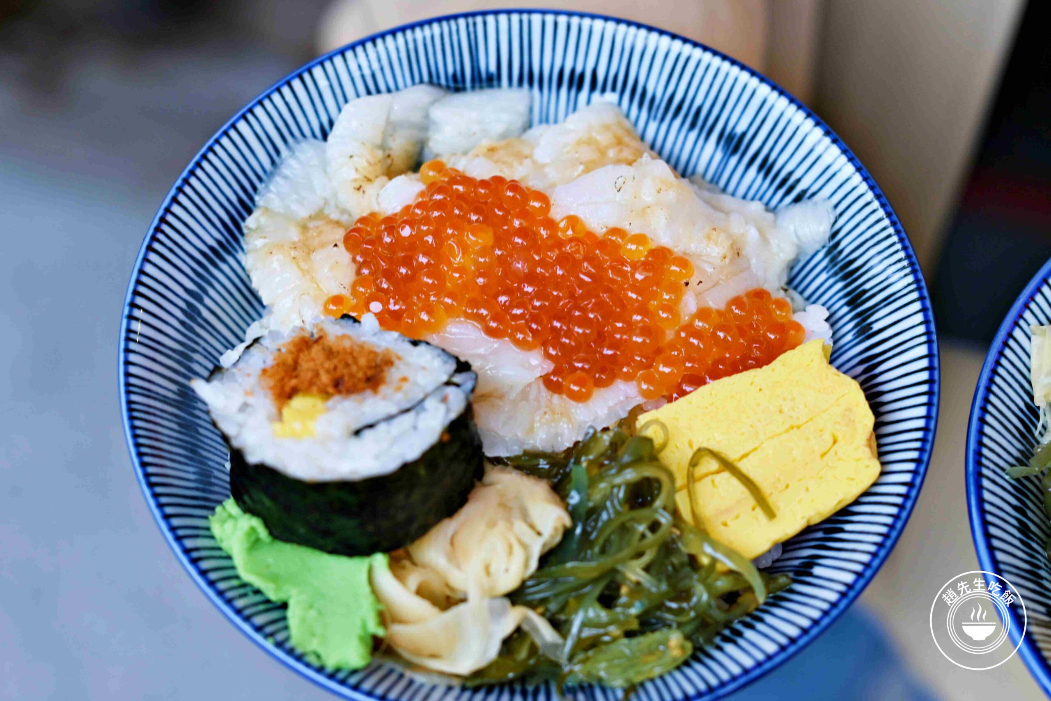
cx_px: 526
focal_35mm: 75
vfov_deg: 18.2
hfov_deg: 27.0
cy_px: 350
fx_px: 2190
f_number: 3.2
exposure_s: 1/160
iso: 140
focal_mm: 50
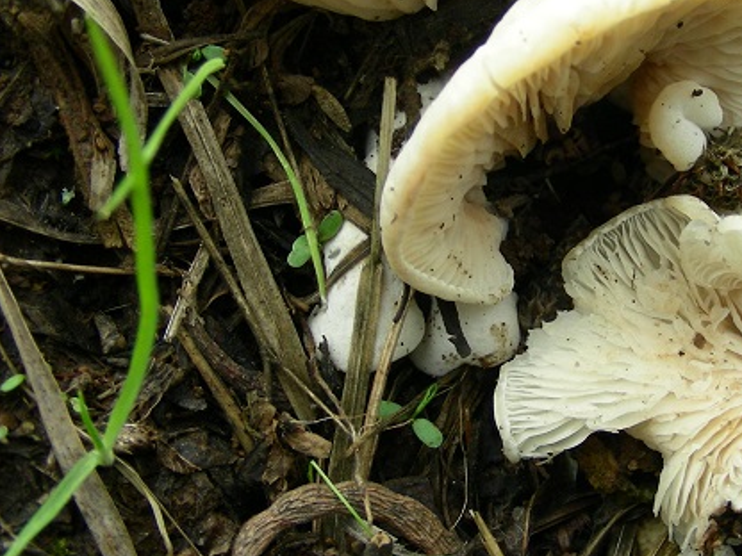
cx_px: 594
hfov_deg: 29.6
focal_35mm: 64
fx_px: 1372
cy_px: 202
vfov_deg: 22.9
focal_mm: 6.3
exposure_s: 1/116
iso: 50
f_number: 3.5
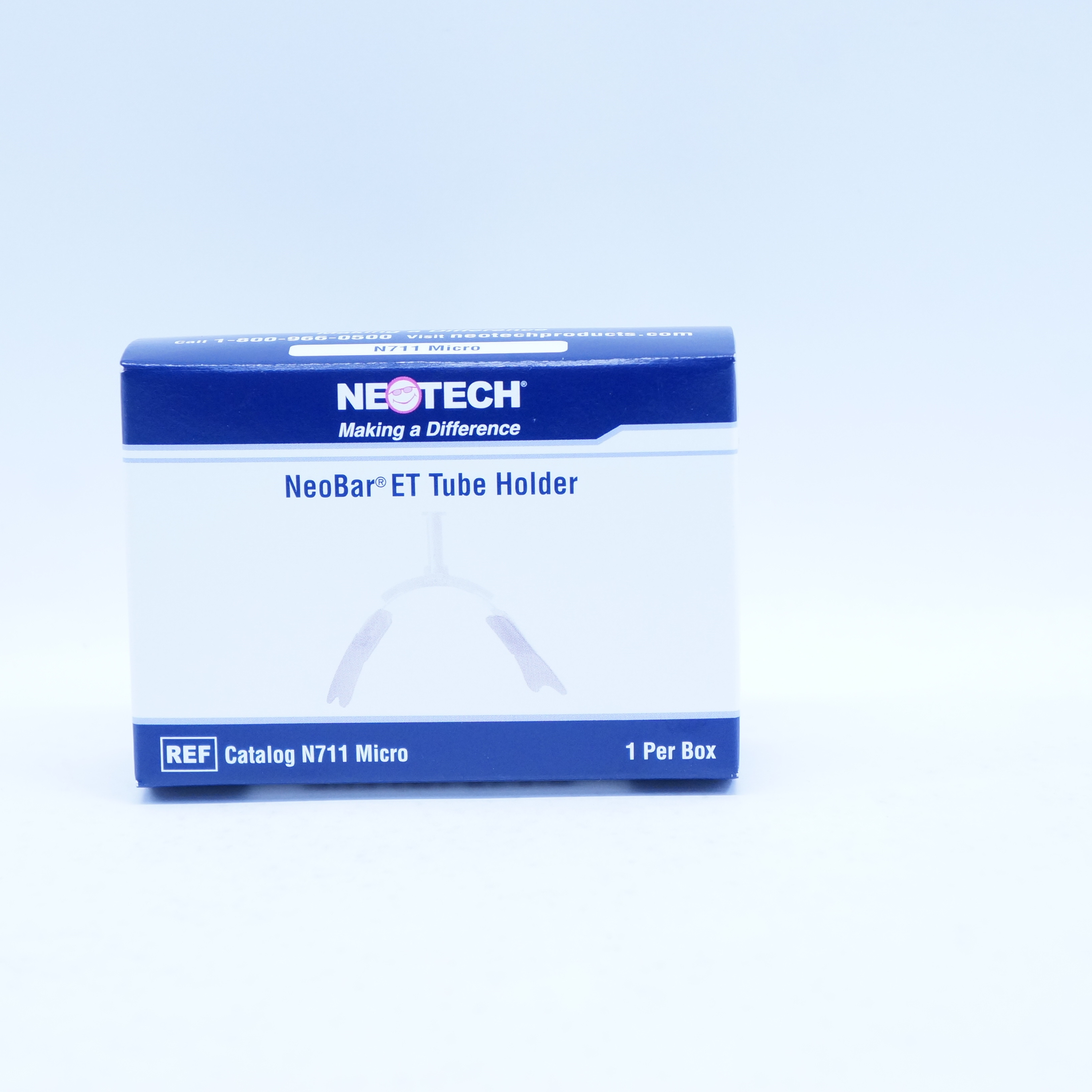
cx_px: 434
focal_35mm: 106
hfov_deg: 16.5
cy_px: 545
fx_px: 3770
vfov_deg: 16.5
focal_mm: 55
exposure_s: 1/125
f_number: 5.6
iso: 800
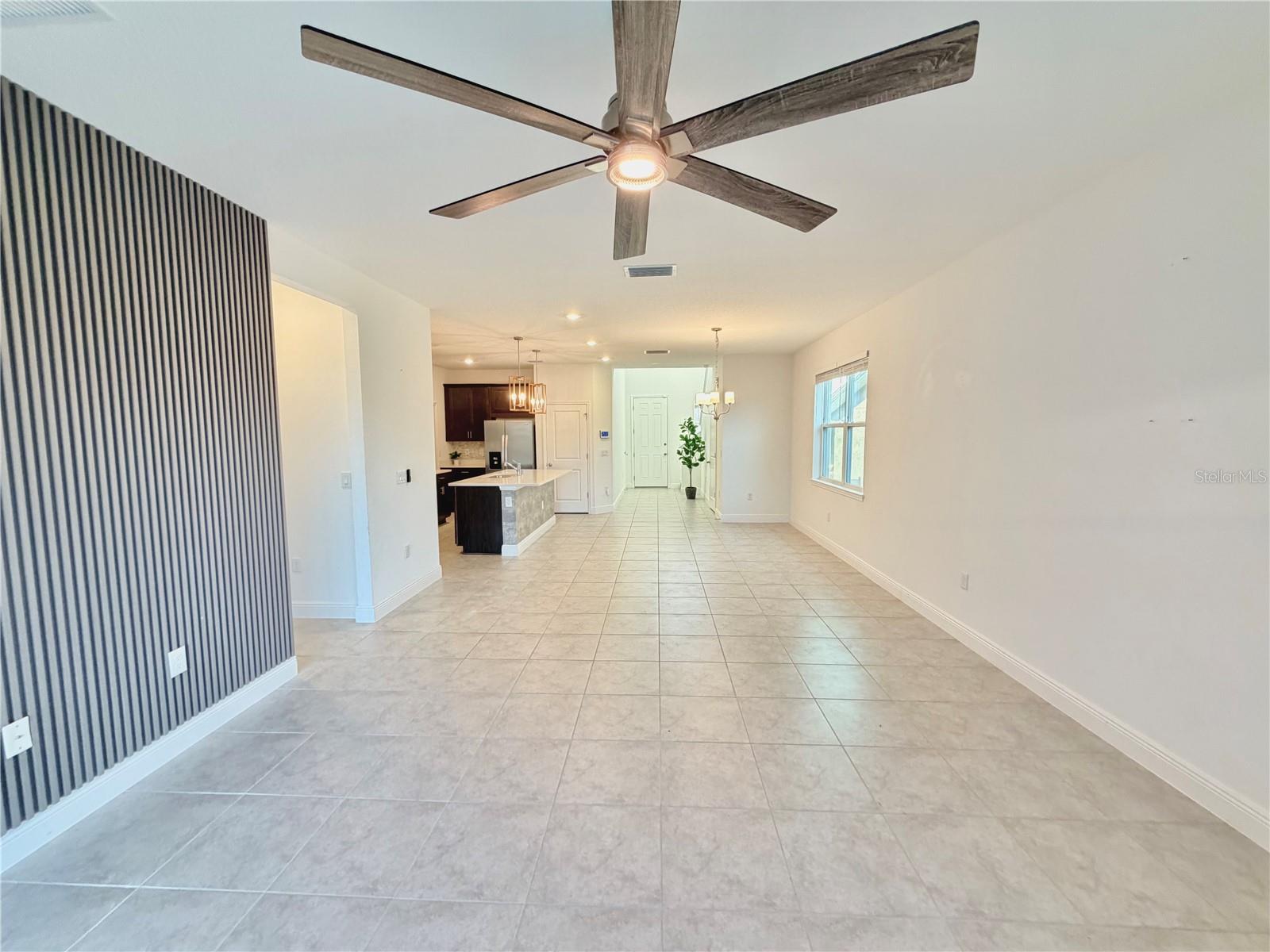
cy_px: 476
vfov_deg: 85.7
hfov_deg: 102.1
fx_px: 514
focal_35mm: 14
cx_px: 635
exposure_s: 1/60
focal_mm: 2.22
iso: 400
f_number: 2.2
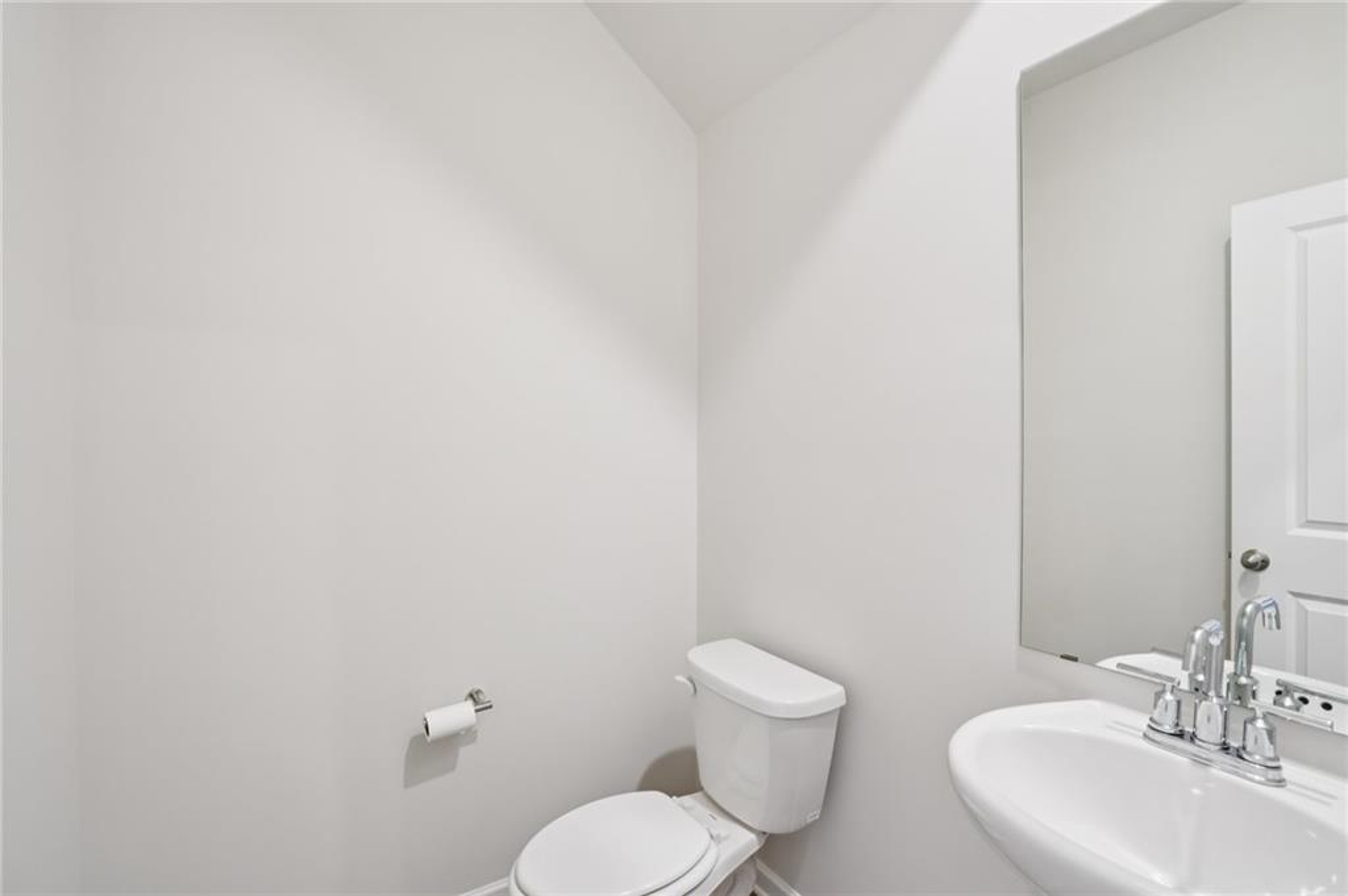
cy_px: 448
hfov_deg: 96.8
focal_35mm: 16
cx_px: 674
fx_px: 599
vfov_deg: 73.7
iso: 400
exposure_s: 1/4
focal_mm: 16
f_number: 8
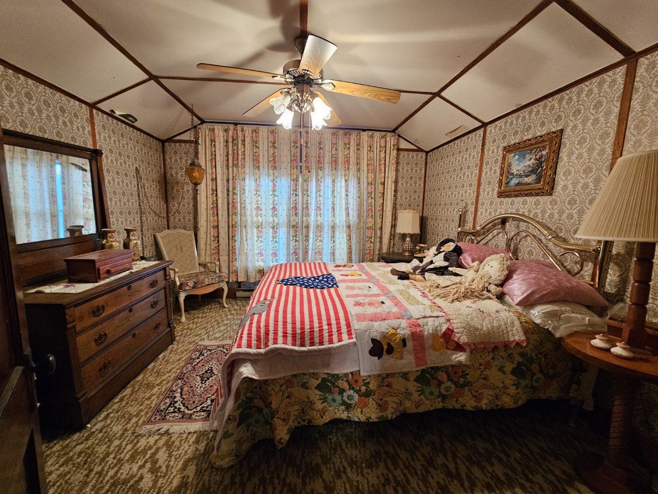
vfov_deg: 89.9
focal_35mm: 13
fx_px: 247
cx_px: 329
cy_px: 247
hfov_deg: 106.2
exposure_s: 1/30
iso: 500
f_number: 2.2
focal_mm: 2.2
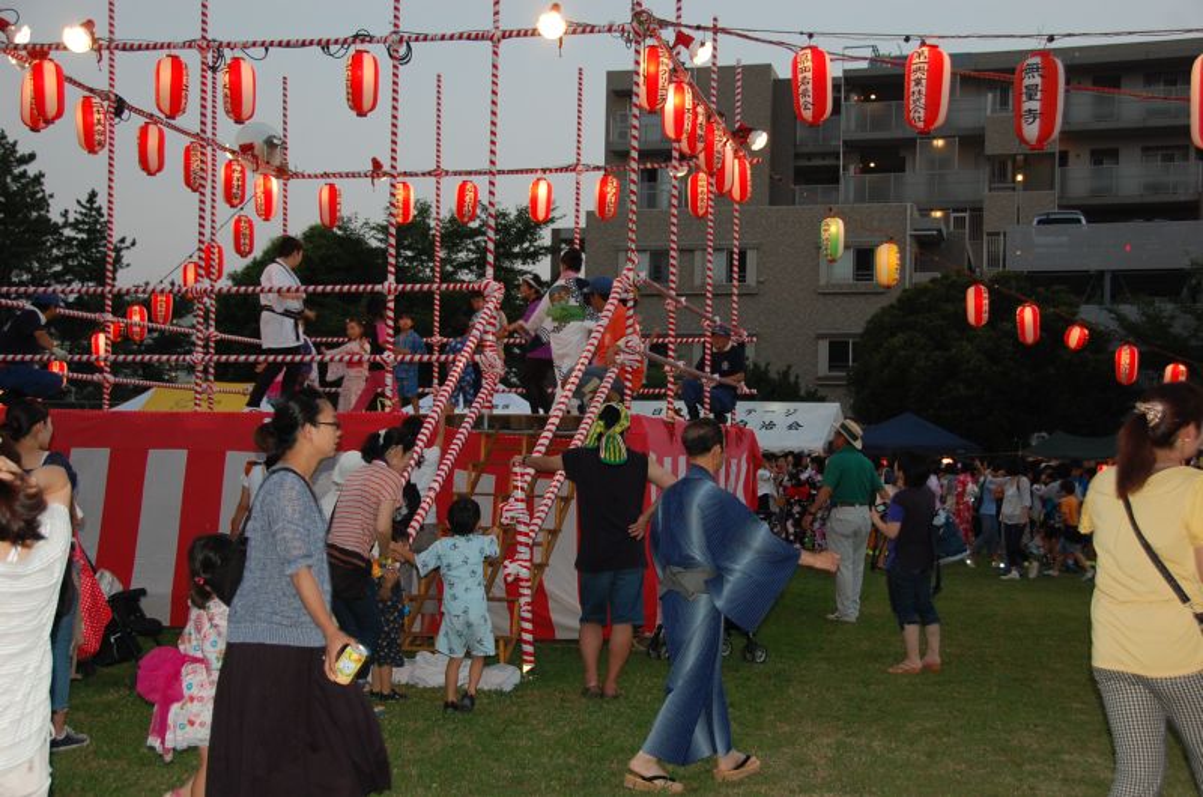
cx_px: 602
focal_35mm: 48
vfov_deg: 28.0
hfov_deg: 41.2
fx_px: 1601
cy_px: 398
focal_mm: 32
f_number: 4.2
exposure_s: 1/60
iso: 400
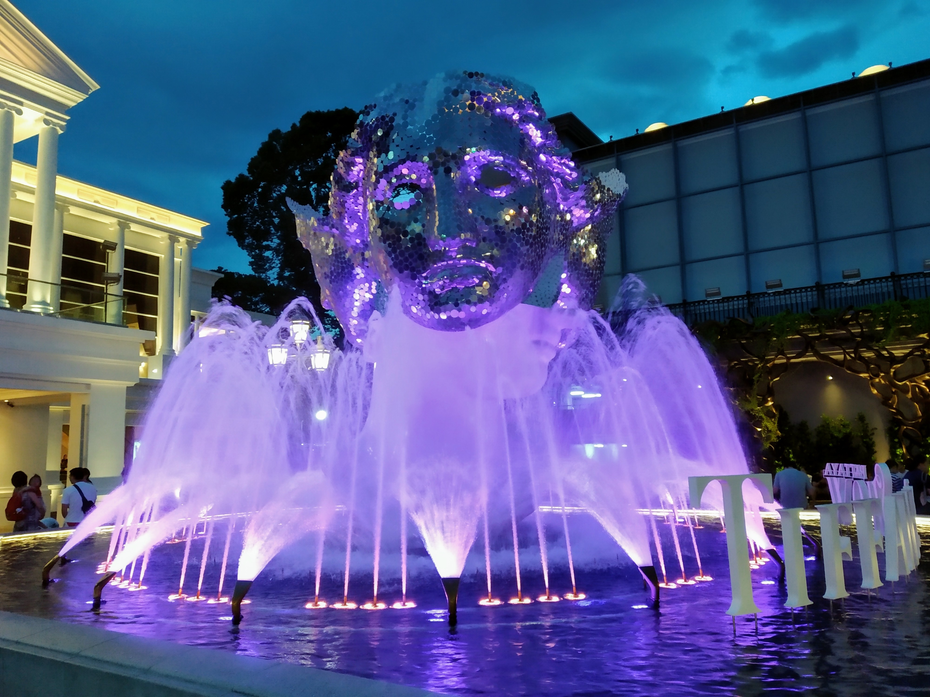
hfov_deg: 67.3
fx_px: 699
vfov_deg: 53.1
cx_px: 465
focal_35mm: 26
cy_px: 348
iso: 640
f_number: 2.2
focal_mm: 3.82
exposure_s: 1/20
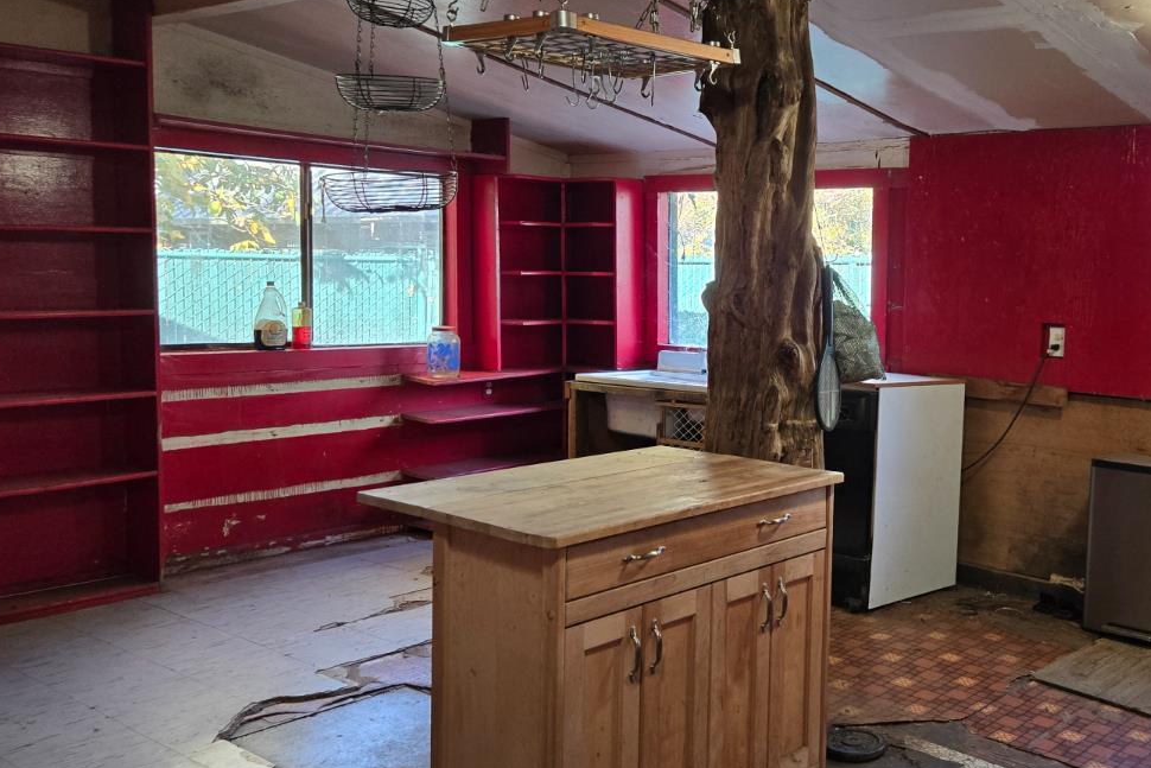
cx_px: 833
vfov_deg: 35.9
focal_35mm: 37
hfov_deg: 50.2
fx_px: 1183
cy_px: 338
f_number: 1.8
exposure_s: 1/120
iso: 320
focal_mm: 5.4
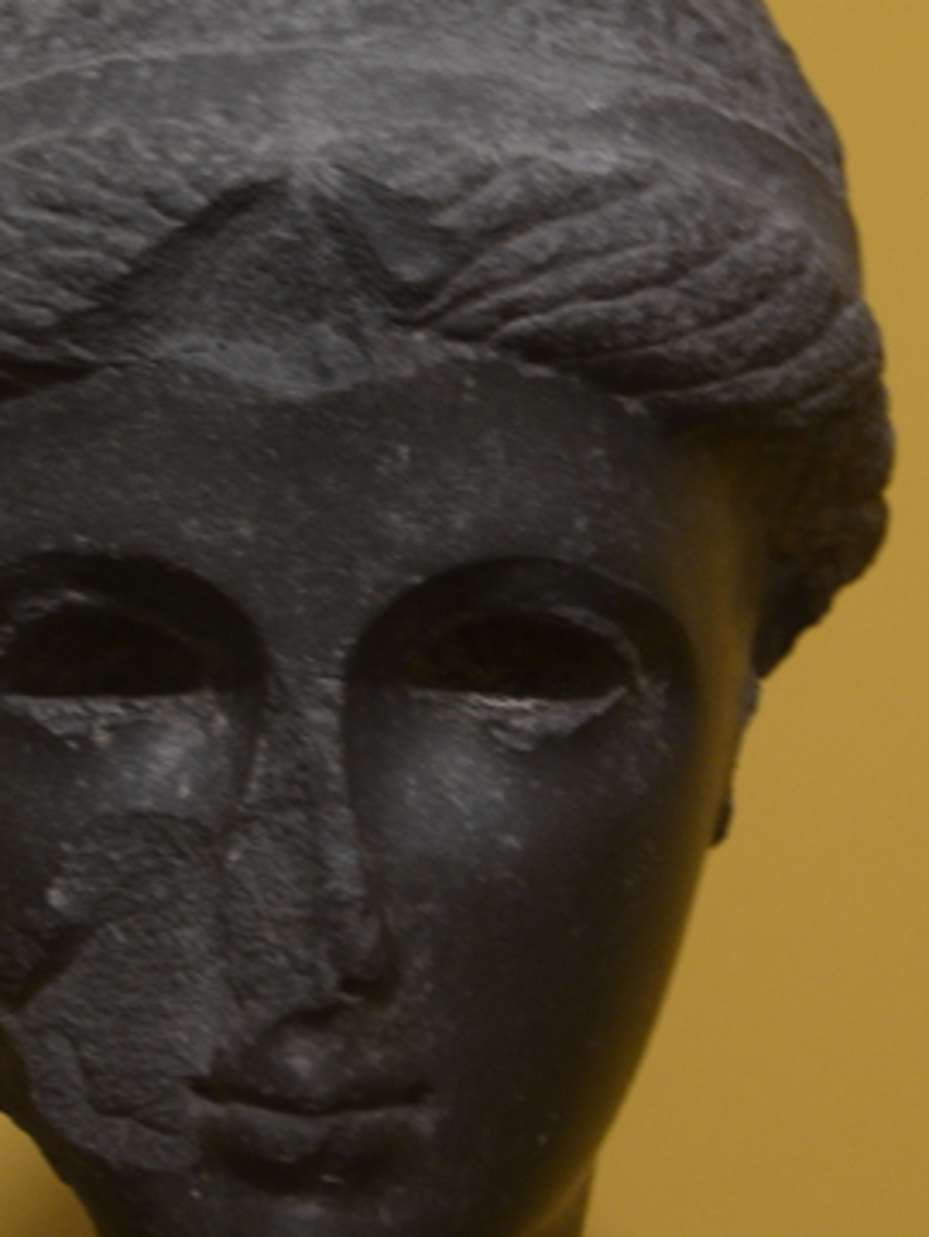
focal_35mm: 238
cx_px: 285
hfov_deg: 6.2
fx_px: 8511
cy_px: 473
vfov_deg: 8.3
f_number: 5.3
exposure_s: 1/6
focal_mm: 90
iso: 1250
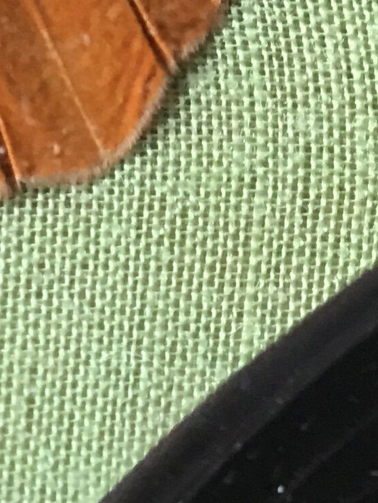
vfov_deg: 11.0
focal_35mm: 157
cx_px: 202
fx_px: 2285
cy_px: 1110
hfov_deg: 9.5
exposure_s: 1/17
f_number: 2.2
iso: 80
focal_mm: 4.15
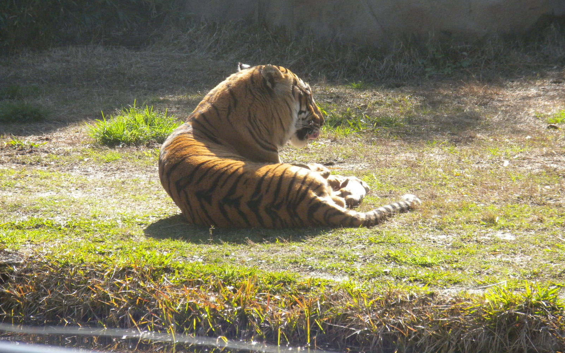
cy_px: 181
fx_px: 3896
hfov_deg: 8.3
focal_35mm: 253
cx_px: 282
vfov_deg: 5.2
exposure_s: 1/552
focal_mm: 42.1
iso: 222
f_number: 5.2
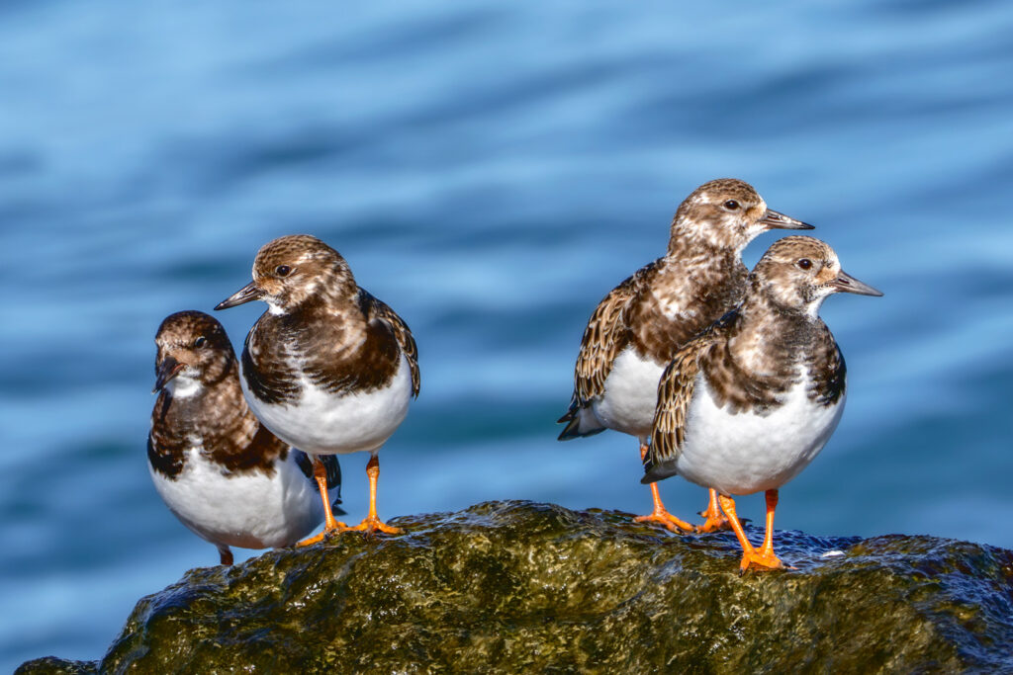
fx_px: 14887
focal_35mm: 529
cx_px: 506
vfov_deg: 2.6
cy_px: 338
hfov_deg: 3.9
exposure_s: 1/1000
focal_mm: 529
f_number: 11
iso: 500
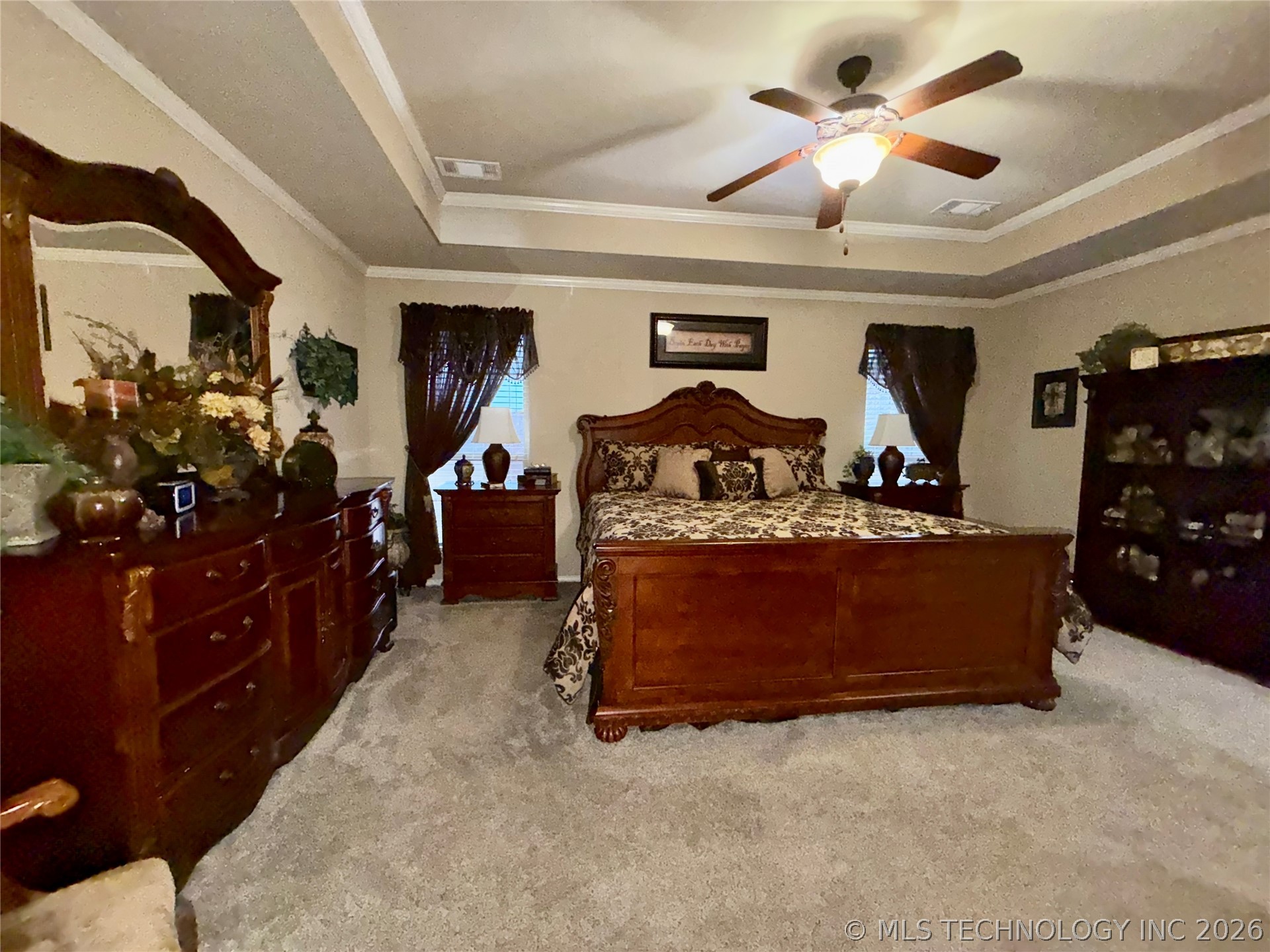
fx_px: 514
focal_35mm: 14
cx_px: 635
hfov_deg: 102.1
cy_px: 476
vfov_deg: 85.7
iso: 1000
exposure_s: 1/60
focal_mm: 2.22
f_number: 2.2
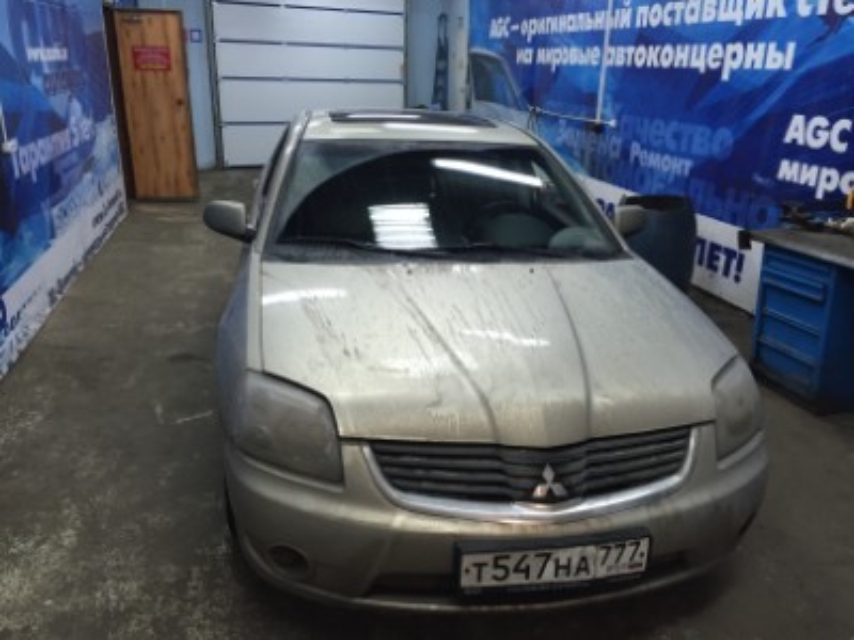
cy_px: 320
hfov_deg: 61.7
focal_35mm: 29
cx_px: 427
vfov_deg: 48.2
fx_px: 715
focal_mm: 4.15
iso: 100
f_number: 2.2
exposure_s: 1/33
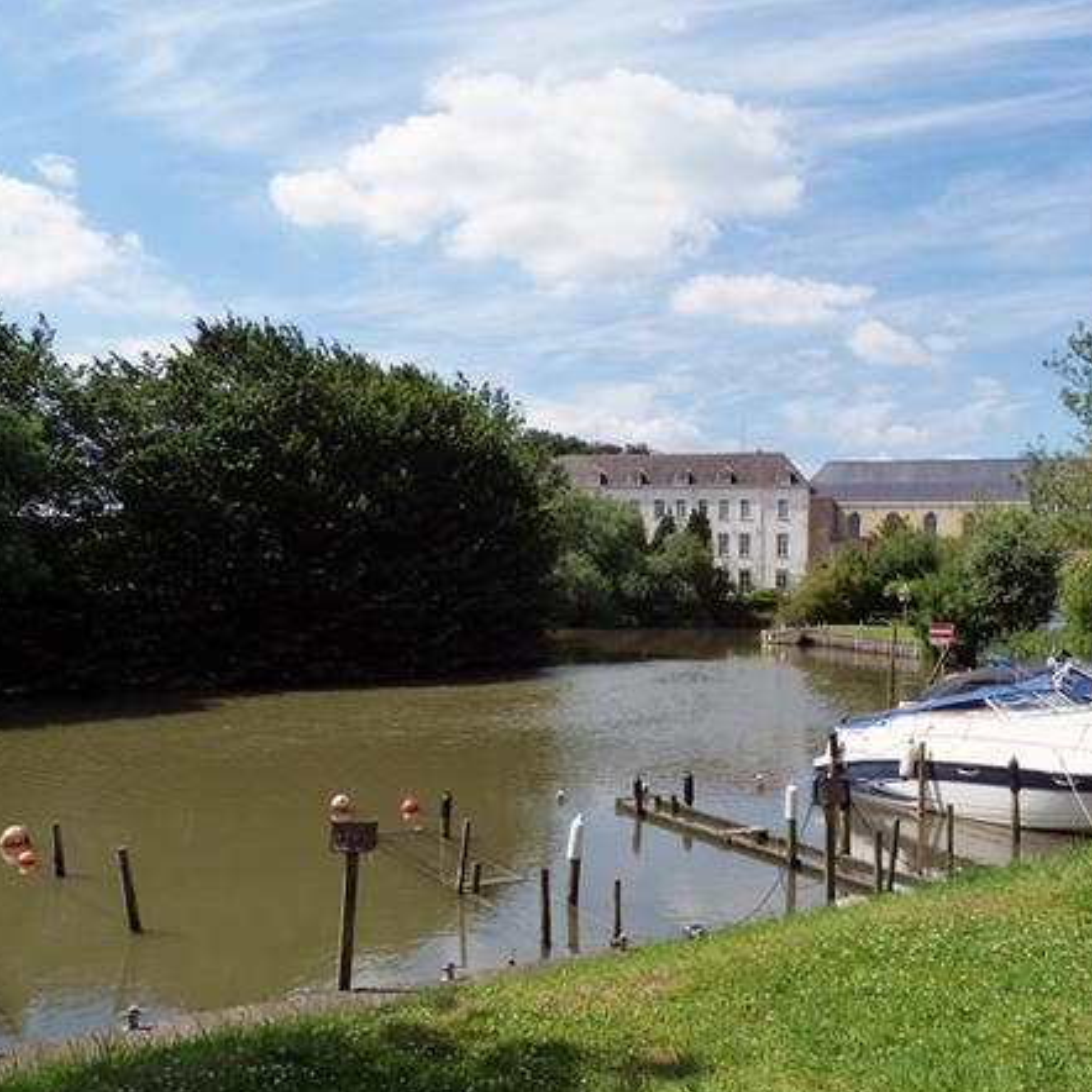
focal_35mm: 30
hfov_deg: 53.7
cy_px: 553
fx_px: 1071
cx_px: 645
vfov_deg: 54.0
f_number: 5.6
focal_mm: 4.5
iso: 125
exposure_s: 1/320
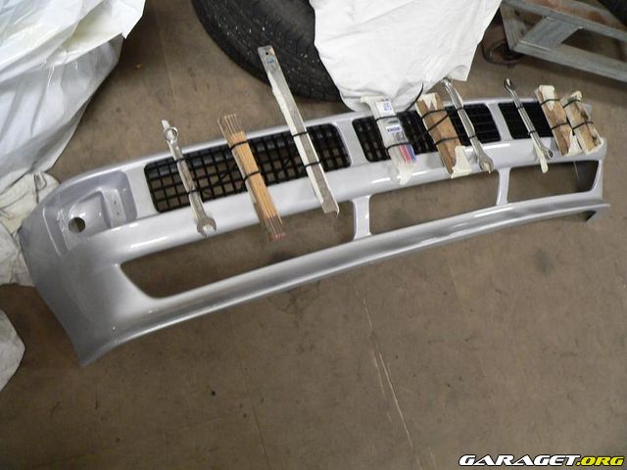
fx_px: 652
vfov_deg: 39.7
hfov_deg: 51.4
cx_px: 314
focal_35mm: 36
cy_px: 235
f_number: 2.8
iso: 200
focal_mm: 6
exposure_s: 1/8
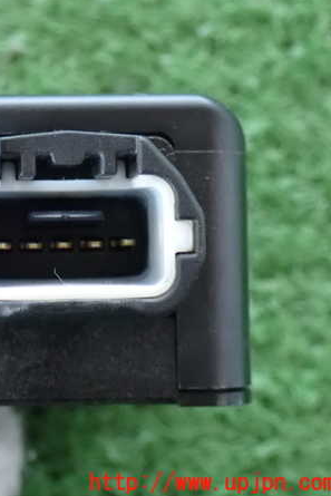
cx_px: 7
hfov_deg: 11.8
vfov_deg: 17.8
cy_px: 246
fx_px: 1585
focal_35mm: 115
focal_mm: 14.62
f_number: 4.3
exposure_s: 1/13
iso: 1600
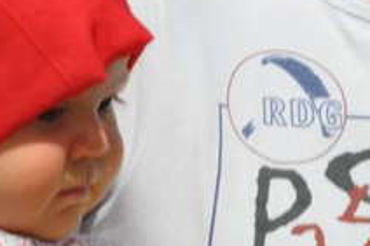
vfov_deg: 2.3
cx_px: 405
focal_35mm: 588
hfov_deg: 3.5
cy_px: -124
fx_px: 6037
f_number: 18
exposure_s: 1/200
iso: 200
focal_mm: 105
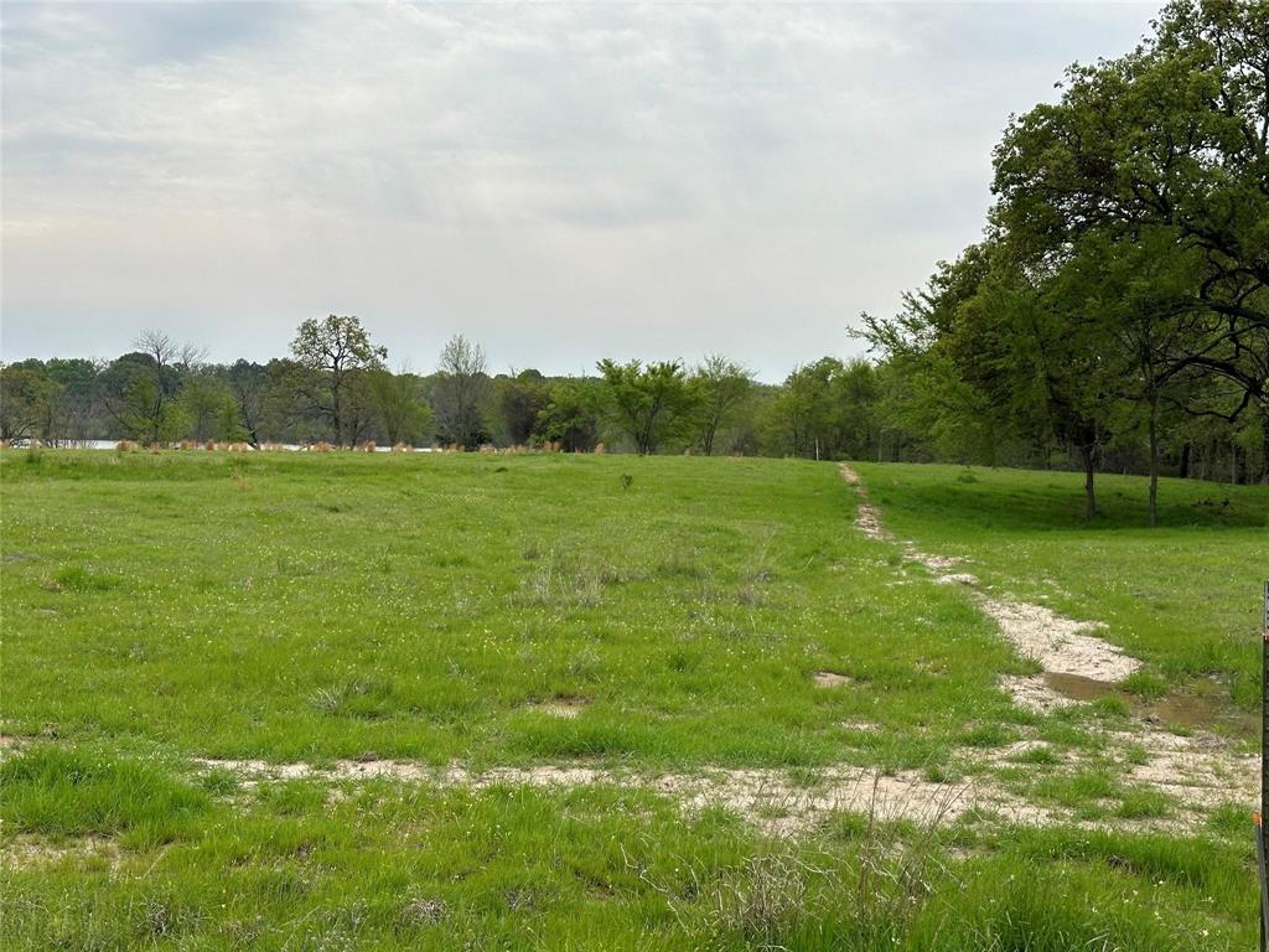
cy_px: 476
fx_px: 1760
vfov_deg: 30.3
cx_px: 634
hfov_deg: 39.7
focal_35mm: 48
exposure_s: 1/4566
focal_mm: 6.86
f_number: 1.78
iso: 64
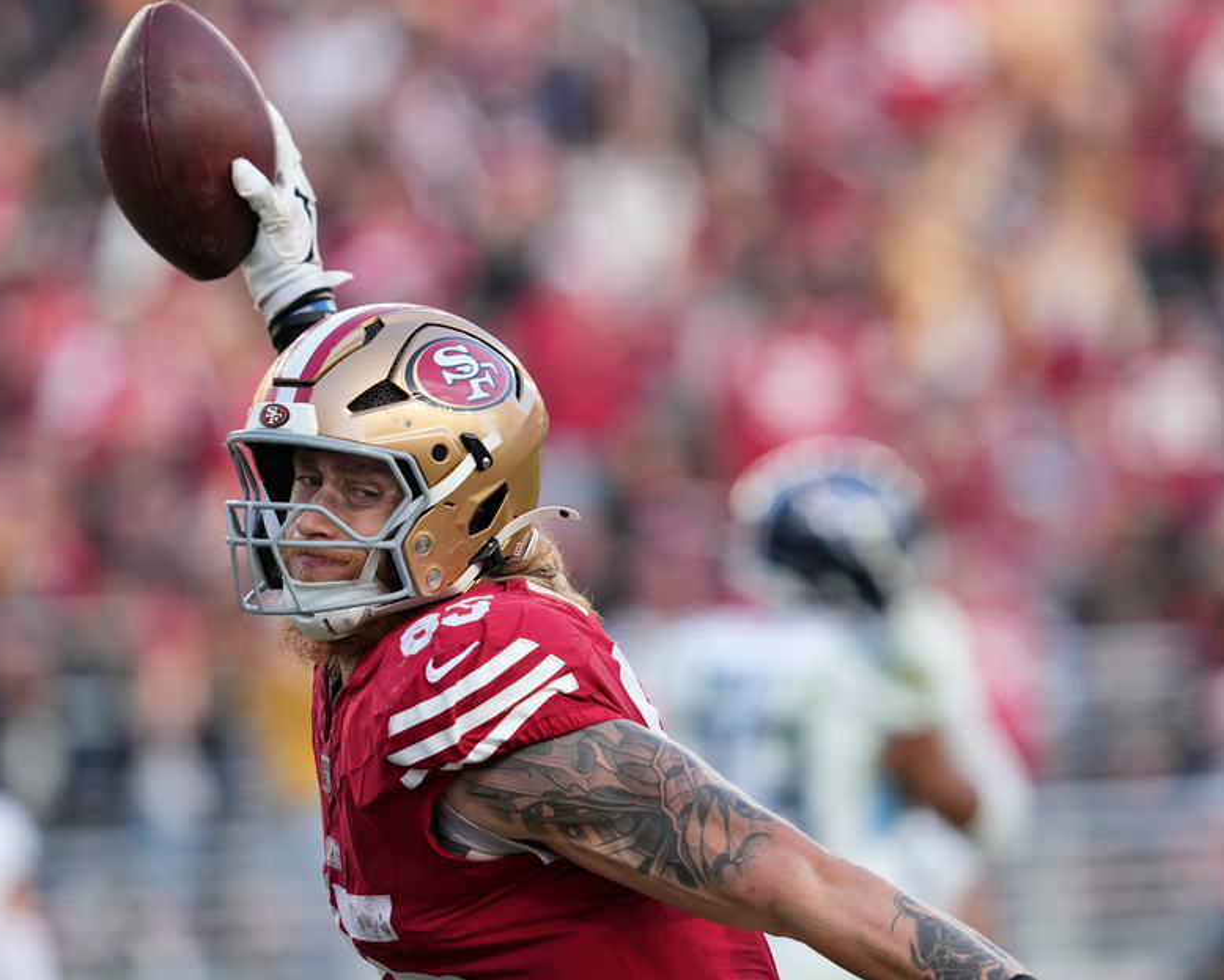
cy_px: 449
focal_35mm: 494
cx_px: 579
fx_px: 17902
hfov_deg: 3.9
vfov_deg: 3.1
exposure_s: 1/2500
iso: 1600
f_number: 4
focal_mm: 400
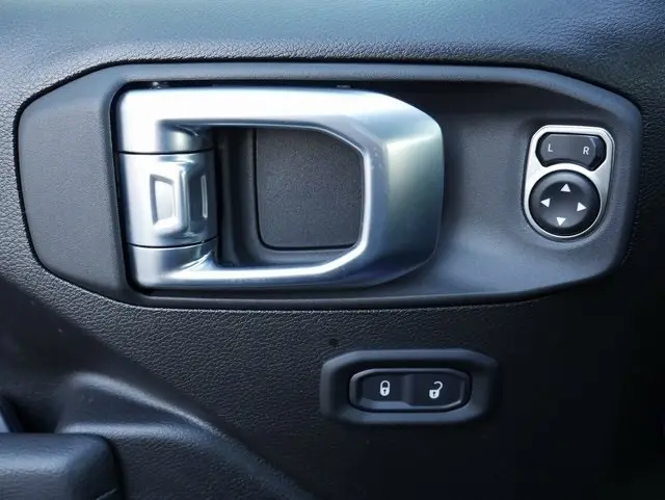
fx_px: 577
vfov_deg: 46.9
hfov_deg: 59.9
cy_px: 250
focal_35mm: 30
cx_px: 332
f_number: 5
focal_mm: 15
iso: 640
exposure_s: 1/60
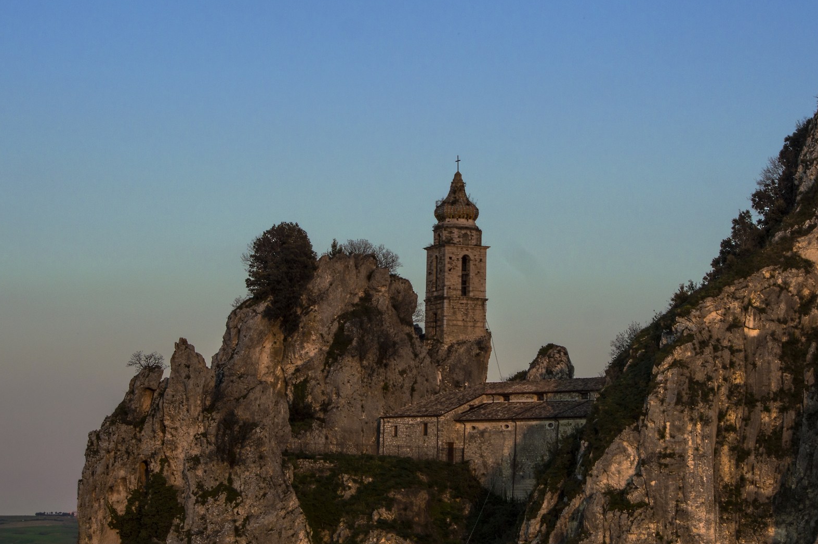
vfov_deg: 10.9
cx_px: 462
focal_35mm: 126
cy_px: 295
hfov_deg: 16.3
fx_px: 2855
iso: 100
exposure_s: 1/200
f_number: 9
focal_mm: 55
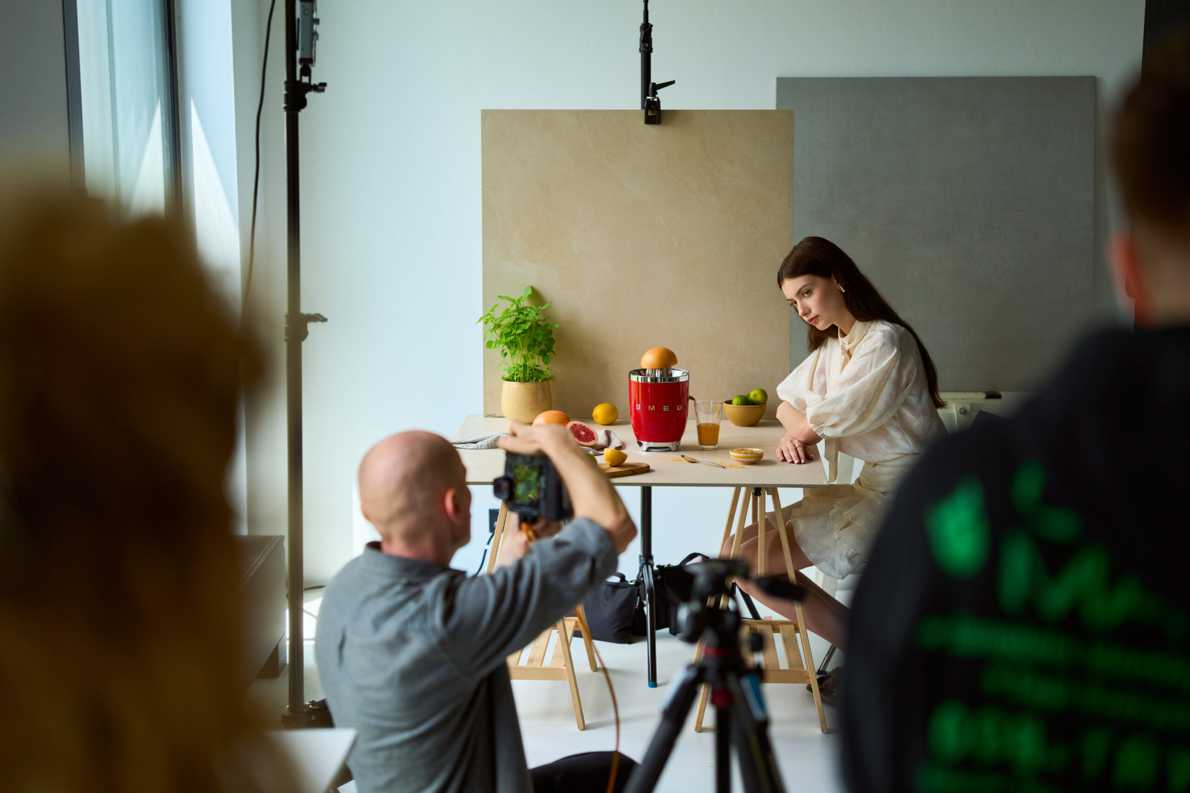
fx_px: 2149
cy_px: 396
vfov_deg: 20.9
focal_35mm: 65
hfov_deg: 31.0
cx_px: 595
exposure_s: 1/800
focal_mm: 65
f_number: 2
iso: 100
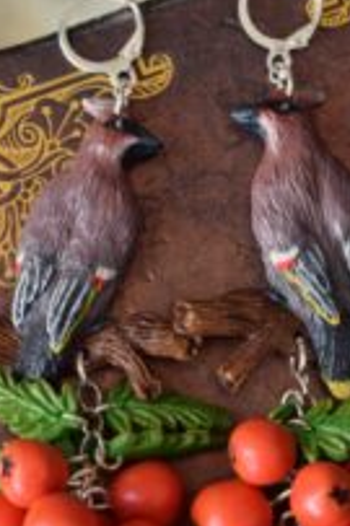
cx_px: 159
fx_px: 1987
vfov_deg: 15.1
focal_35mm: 136
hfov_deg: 10.1
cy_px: 345
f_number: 5.3
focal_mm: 46
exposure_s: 1/60
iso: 400
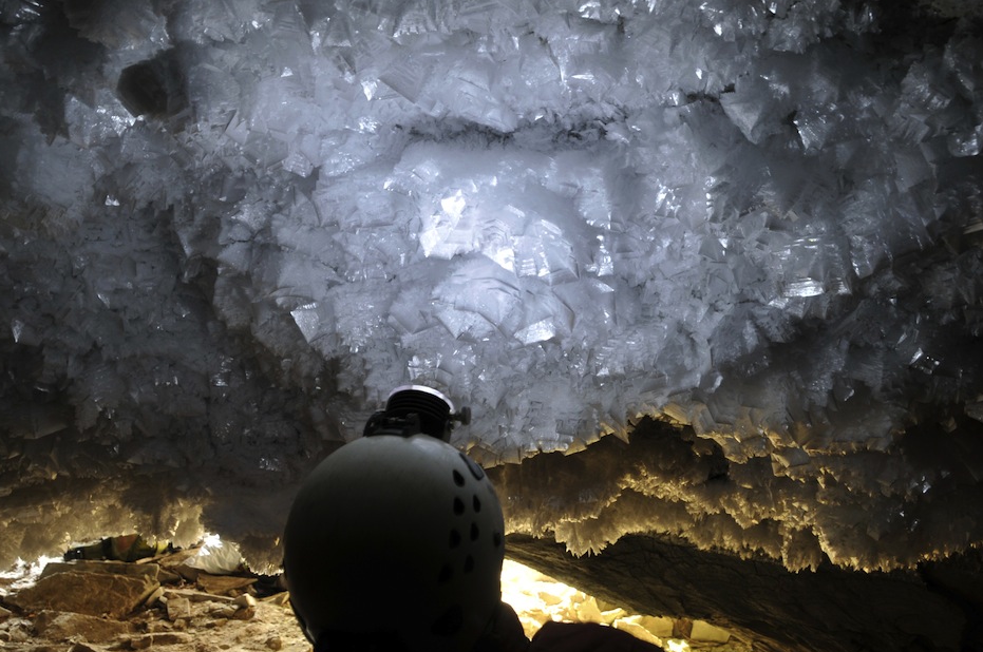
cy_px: 324
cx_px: 524
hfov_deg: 50.7
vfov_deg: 35.0
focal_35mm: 38
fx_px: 1036
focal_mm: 22
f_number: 8
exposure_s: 1/4
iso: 200
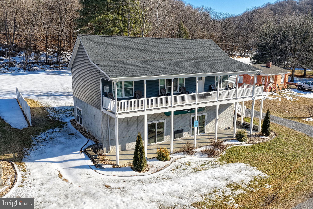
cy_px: 104
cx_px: 156
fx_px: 243
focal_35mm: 28
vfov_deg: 46.4
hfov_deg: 65.5
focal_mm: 14.4
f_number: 2.8
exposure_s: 1/640
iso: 200
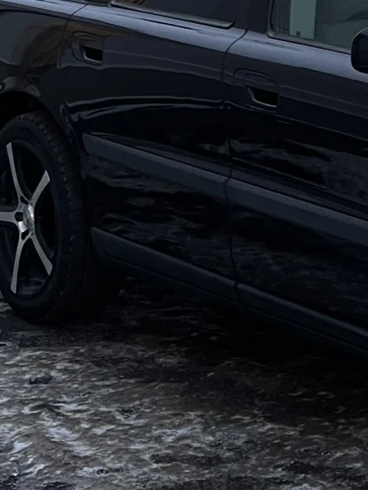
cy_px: -124
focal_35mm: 112
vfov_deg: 16.7
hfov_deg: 12.1
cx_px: 677
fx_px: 1586
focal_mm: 5.7
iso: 200
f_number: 1.5
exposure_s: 1/60
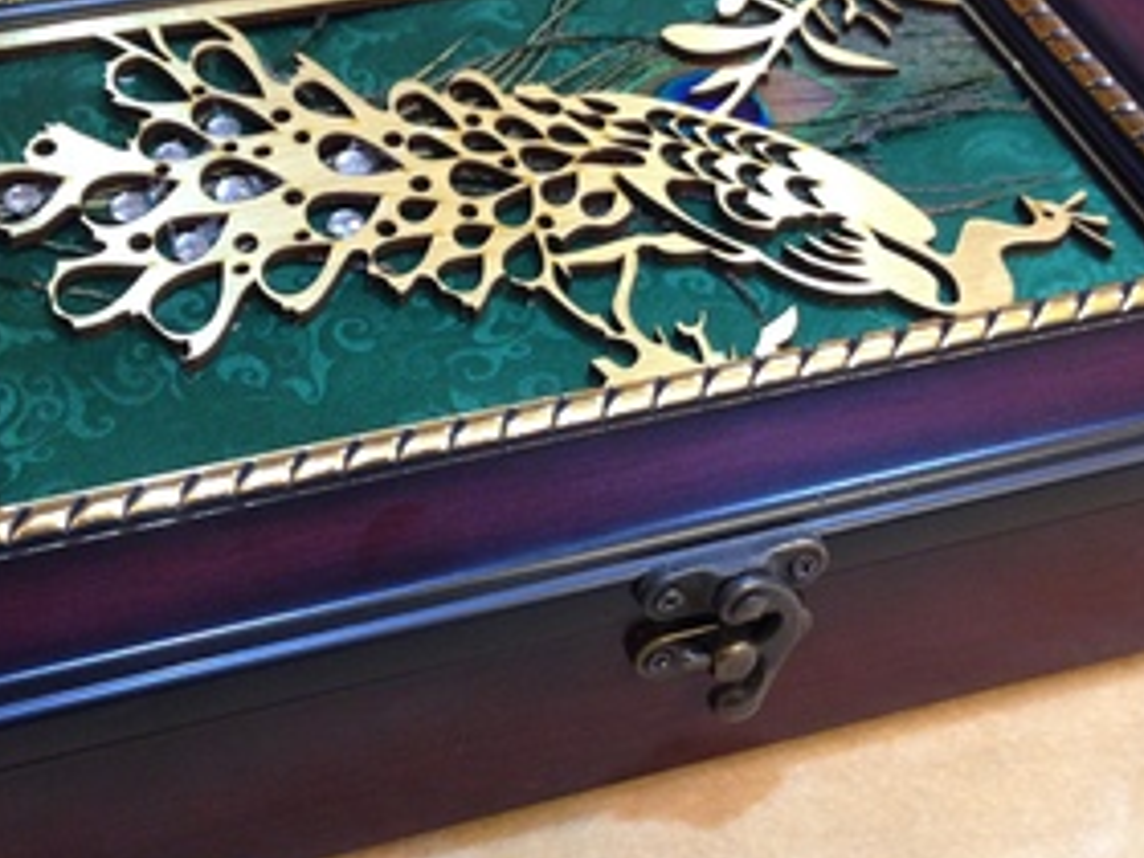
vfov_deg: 24.8
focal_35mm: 59
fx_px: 1950
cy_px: 419
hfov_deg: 32.7
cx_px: 515
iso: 160
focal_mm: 4.12
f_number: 2.4
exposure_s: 1/20
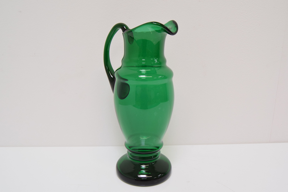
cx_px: 144
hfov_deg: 55.1
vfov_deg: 38.4
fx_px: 276
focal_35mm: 34
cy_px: 96
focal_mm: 23
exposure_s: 1/160
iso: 1600
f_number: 6.3
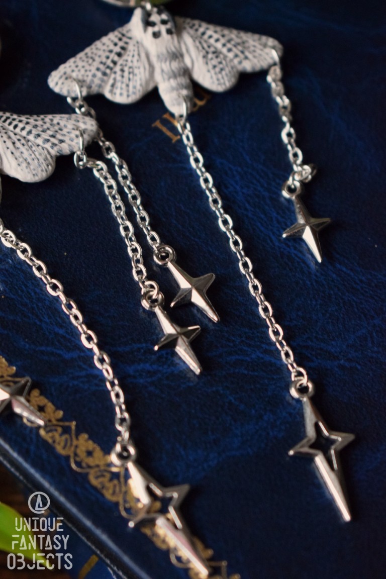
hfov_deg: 16.6
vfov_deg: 24.6
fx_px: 1327
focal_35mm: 82
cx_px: 193
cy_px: 290
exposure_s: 1/60
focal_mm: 55
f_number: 5.6
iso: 4500
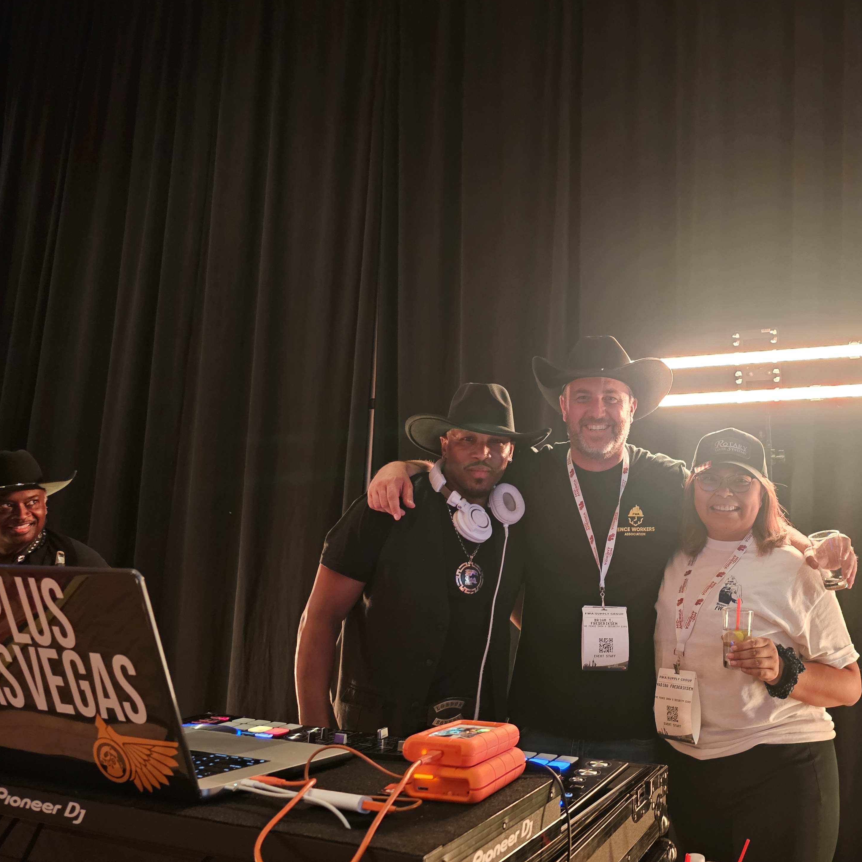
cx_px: 577
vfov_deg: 57.3
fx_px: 789
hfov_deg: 56.0
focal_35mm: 28
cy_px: 419
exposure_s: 1/24
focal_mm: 6.3
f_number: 1.7
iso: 800
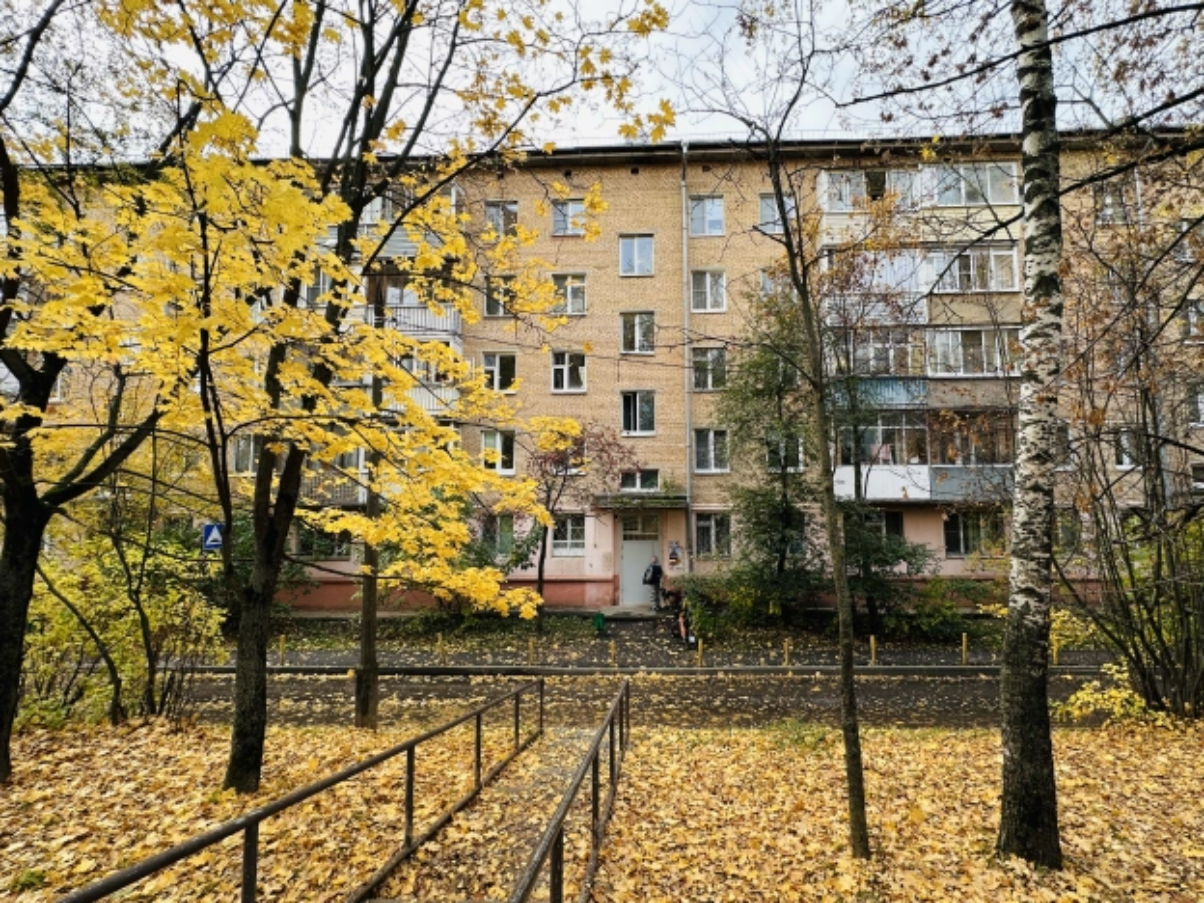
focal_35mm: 14
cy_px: 452
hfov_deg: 102.1
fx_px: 487
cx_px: 602
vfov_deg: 85.7
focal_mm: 2.22
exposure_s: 1/213
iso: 40
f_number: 2.2
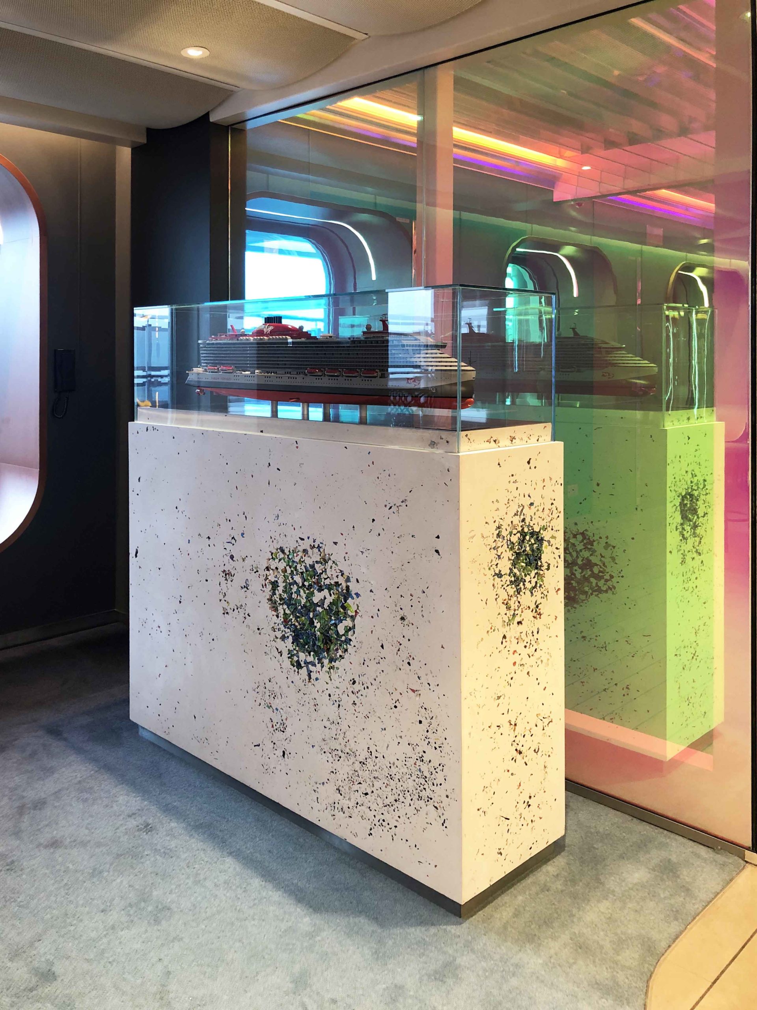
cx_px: 378
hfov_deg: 49.7
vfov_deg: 63.4
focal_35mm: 28
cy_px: 505
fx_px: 816
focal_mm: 4
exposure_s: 1/21
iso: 40
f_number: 1.8
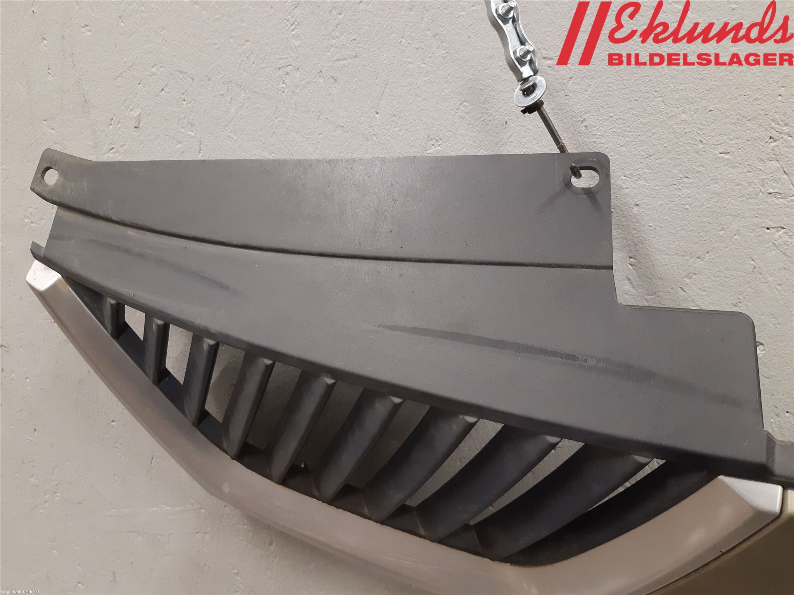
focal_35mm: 26
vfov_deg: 53.1
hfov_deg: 67.3
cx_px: 397
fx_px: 596
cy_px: 298
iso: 200
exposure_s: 1/50
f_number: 1.7
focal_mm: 3.93
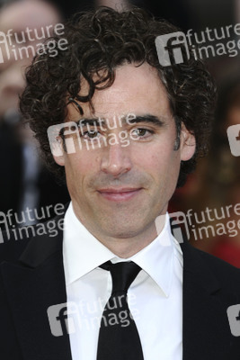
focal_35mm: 300
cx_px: 120
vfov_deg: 6.9
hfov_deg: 4.6
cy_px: 180
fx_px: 2997
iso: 200
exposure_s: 1/160
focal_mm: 200
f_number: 5
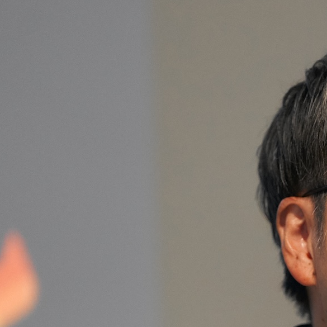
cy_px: 283
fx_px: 4670
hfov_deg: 4.0
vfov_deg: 4.0
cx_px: 408
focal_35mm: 437
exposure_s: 1/320
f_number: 2.8
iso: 6400
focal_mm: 167
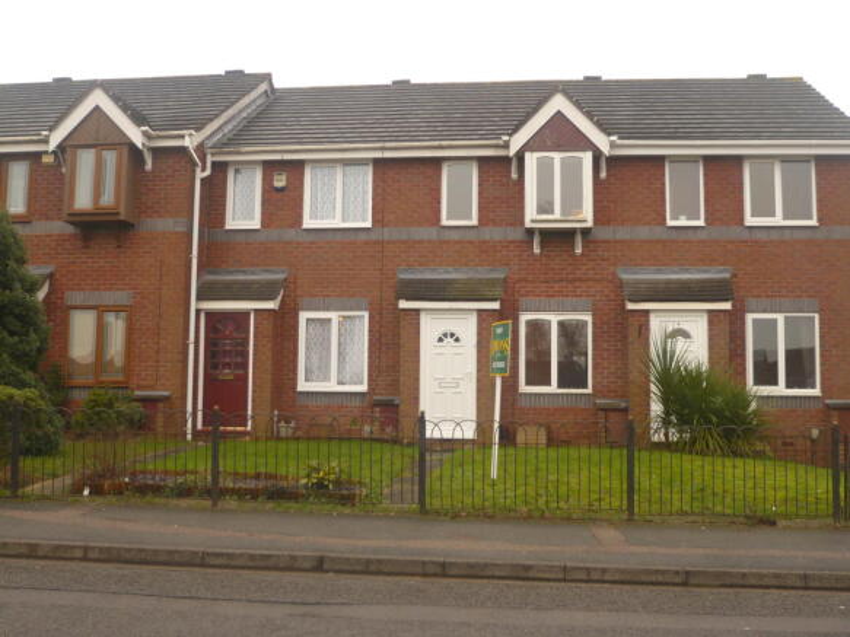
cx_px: 425
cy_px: 318
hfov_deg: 46.8
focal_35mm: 40
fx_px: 982
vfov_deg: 35.9
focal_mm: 6.6
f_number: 3.3
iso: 100
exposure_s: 1/30
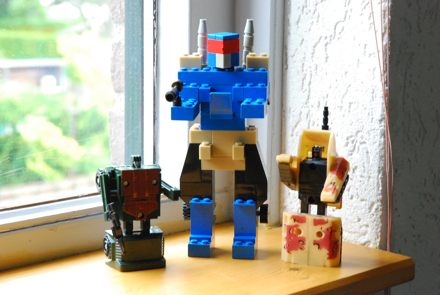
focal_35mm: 105
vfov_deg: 13.1
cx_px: 220
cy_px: 148
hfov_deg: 19.4
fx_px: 1285
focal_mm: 70
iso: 1600
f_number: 9
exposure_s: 1/50
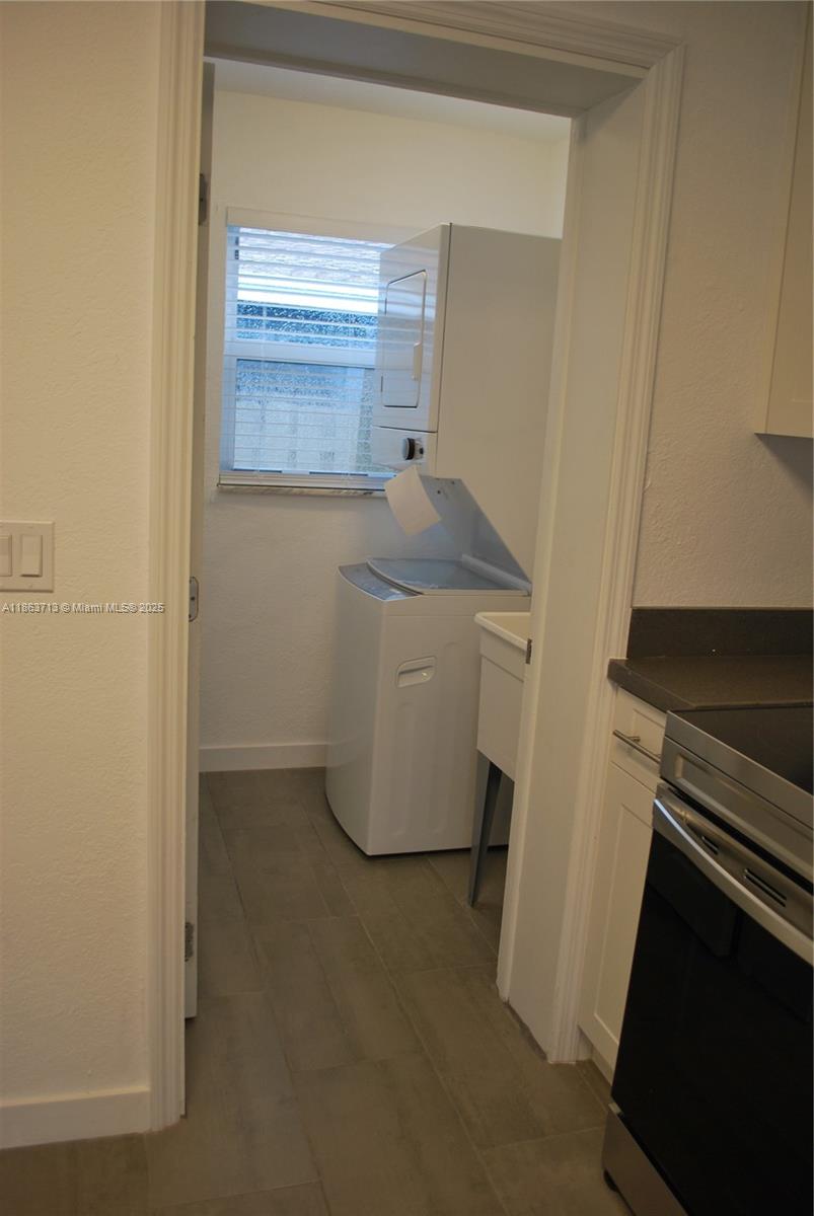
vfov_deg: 67.3
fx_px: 913
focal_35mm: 27
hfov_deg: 48.0
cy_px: 608
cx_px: 407
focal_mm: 18
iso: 200
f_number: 3.5
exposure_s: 1/50
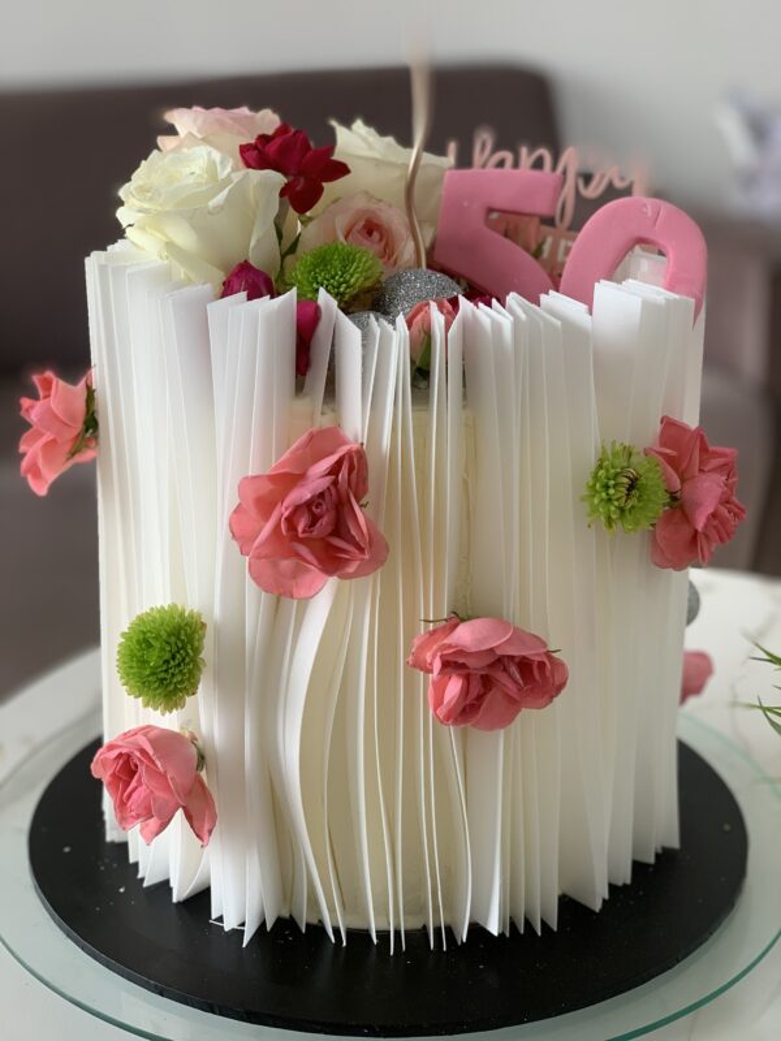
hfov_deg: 28.0
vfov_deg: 36.8
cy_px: 520
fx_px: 1564
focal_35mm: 52
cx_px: 390
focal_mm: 6
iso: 64
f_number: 2.4
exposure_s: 1/122
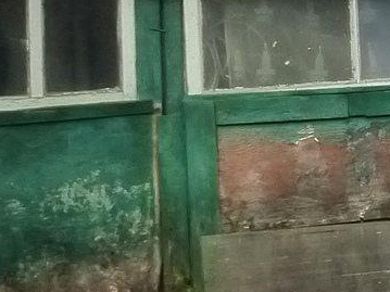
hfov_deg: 12.6
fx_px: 1543
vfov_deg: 10.5
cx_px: 777
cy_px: -109
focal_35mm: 137
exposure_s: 1/400
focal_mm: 4.3
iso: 250
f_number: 4
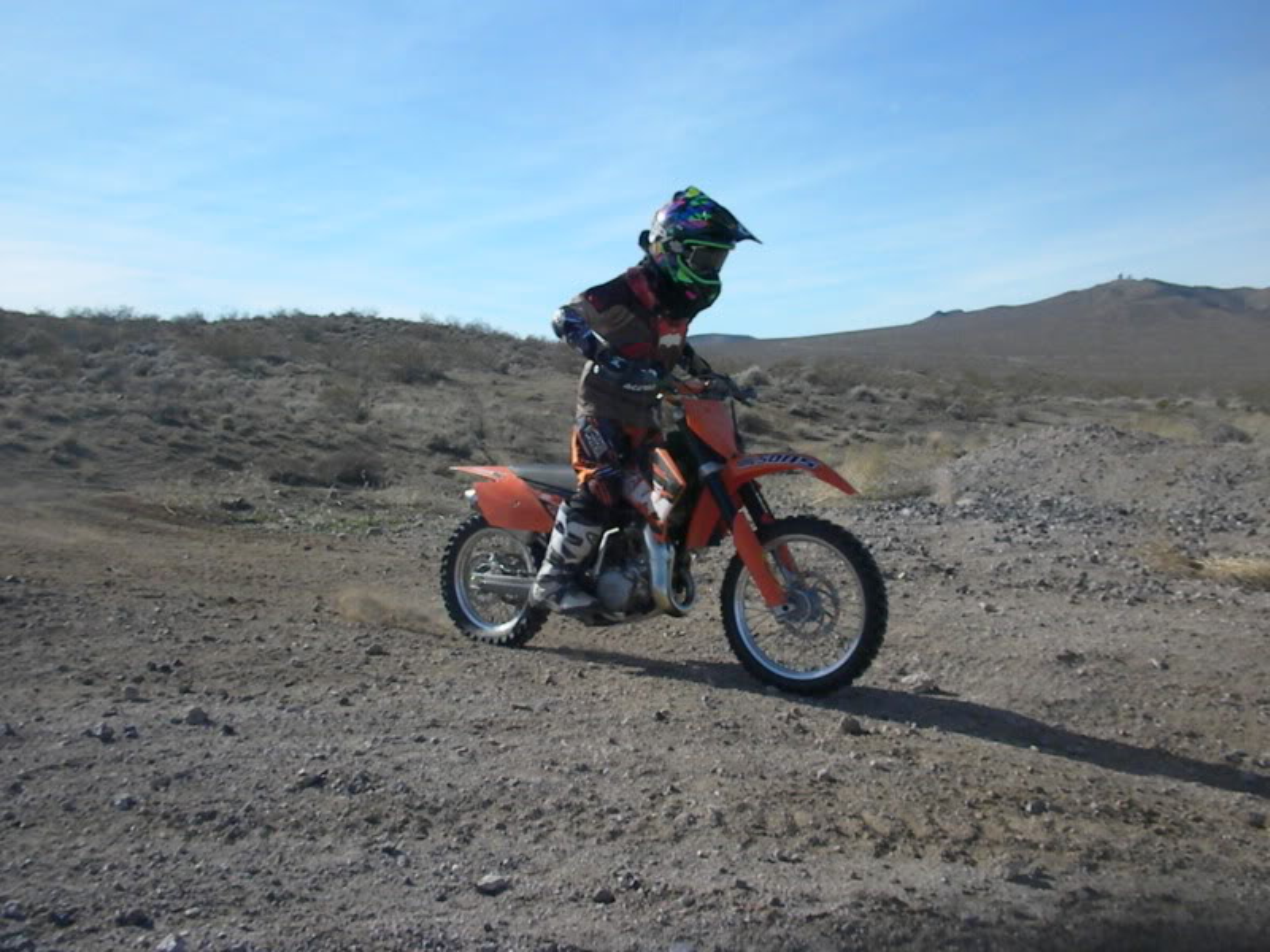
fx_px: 1357
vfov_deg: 38.7
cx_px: 635
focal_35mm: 37
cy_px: 476
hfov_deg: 50.1
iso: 640
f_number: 10
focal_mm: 6.6
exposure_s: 1/1147
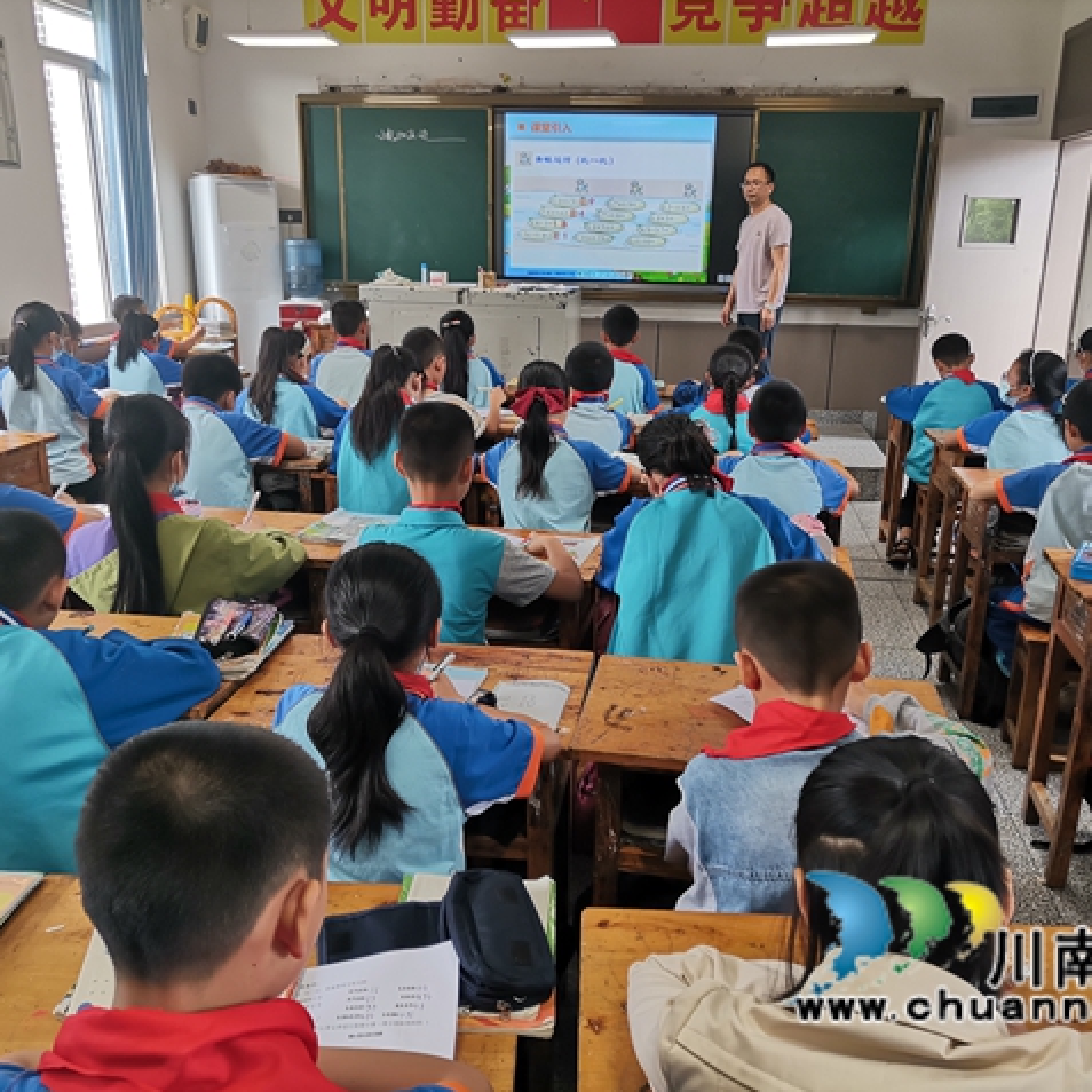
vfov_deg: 51.1
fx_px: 1142
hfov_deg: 51.1
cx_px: 572
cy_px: 547
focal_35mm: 32
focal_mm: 5.4
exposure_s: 1/100
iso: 100
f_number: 1.8
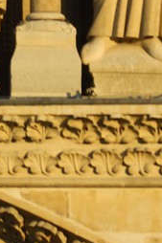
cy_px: -463
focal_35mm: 1890
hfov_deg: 0.7
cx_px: -87
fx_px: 12774
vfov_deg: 1.1
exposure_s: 1/500
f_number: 4.5
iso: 100
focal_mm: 200
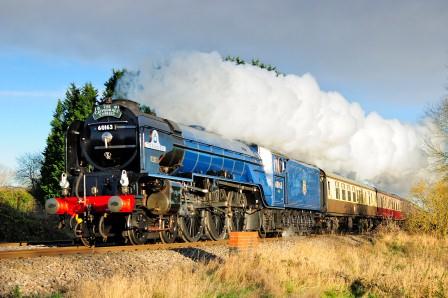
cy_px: 149
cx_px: 224
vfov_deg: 23.7
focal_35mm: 57
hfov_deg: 35.1
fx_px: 709
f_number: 4
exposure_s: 1/800
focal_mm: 38
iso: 360
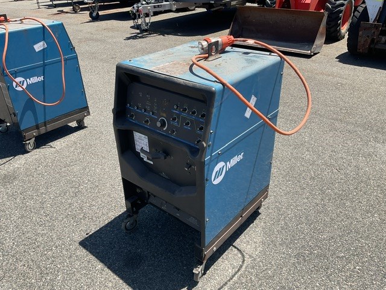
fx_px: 323
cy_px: 145
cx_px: 193
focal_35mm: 29
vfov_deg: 48.2
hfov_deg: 61.7
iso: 16
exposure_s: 1/1412
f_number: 1.8
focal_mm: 3
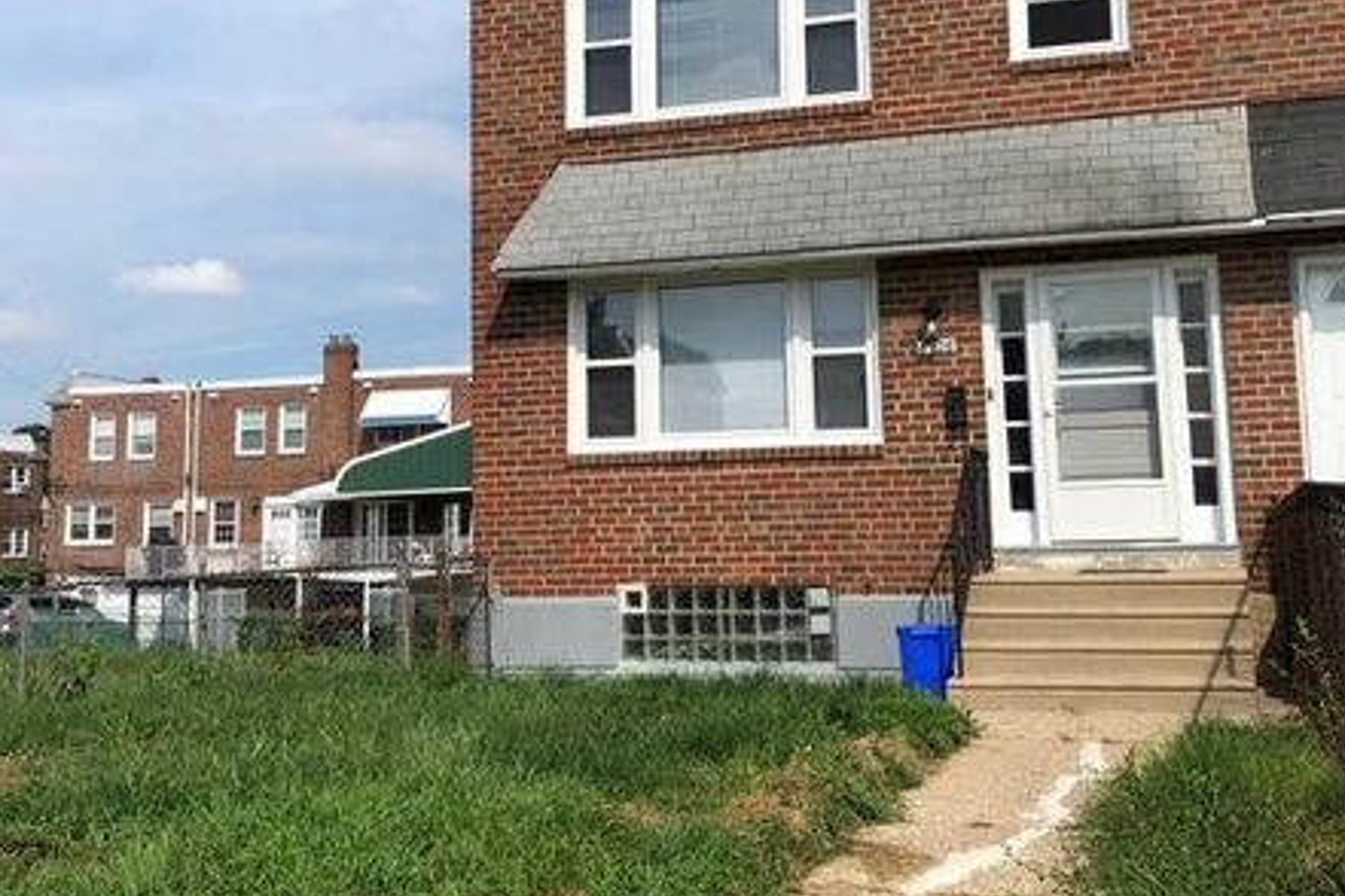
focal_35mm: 44
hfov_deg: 44.5
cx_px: 689
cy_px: 294
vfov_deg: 30.3
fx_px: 1644
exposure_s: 1/3003
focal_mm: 3.99
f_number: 1.8
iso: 20
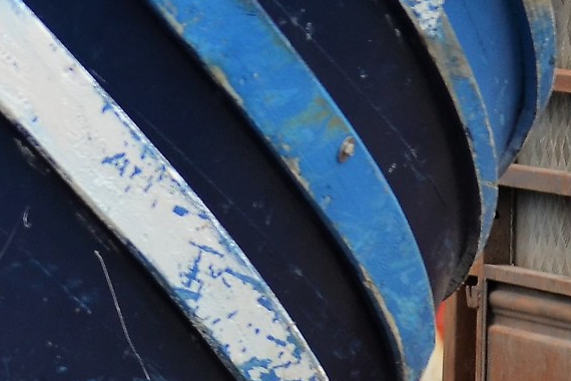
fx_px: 6994
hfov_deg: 4.6
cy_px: 77
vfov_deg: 3.1
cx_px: -606
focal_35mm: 441
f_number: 3.2
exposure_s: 1/800
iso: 320
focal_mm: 70
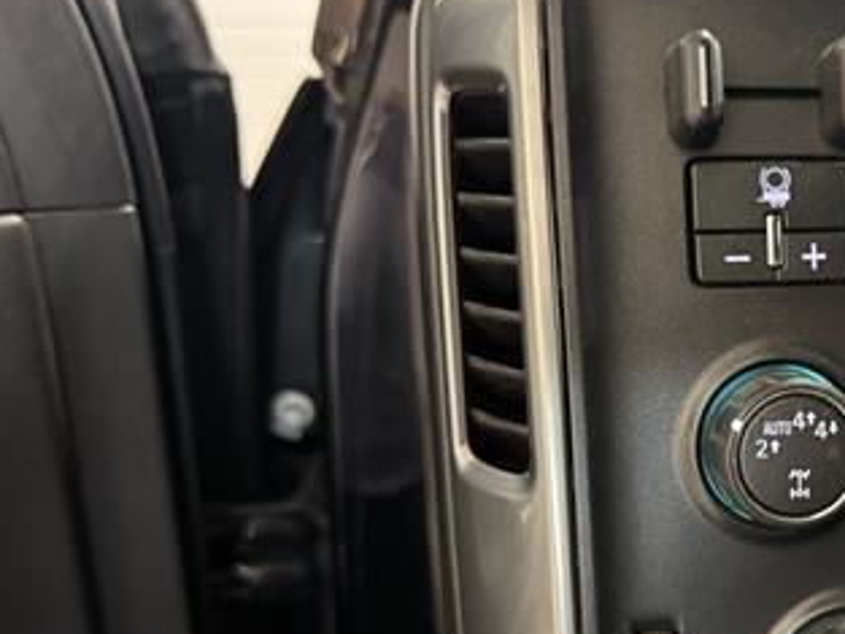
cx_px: 767
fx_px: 1197
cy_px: 545
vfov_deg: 28.8
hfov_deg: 36.4
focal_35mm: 49
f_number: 1.78
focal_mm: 6.76
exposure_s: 1/30
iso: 1000
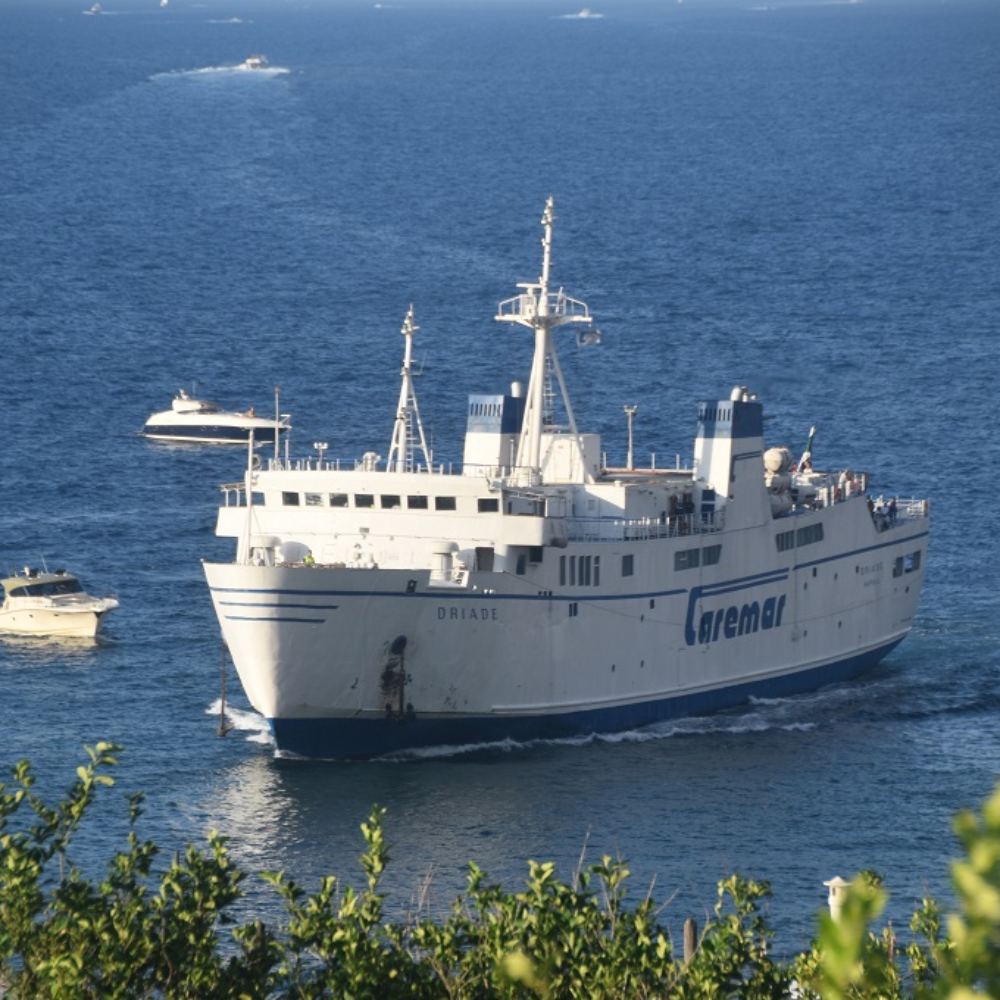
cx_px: 541
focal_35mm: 298
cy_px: 500
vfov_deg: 5.9
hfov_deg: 5.9
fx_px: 9728
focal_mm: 155
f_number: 6.3
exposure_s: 1/640
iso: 200
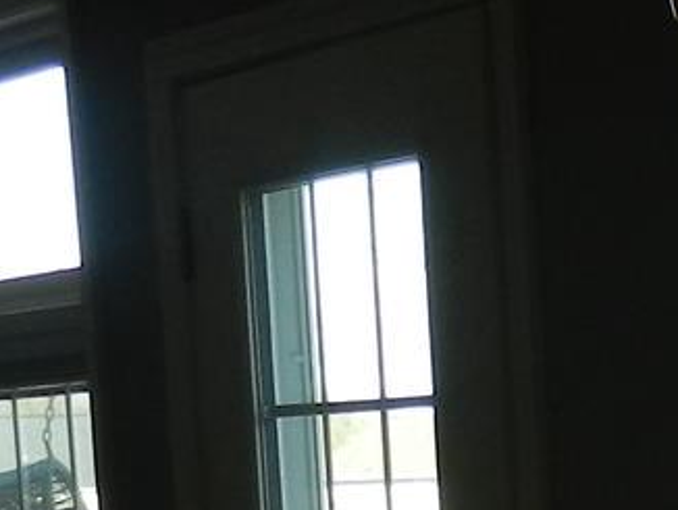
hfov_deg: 12.1
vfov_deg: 8.9
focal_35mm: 157
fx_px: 3077
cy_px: 1032
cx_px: 963
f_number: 3.5
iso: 160
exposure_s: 1/125
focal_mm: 4.5
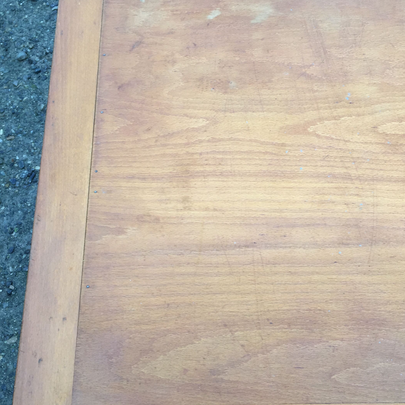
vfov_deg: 41.8
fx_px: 529
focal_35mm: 40
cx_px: 224
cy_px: 191
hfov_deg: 41.8
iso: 40
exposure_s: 1/100
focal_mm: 4.15
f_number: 2.2
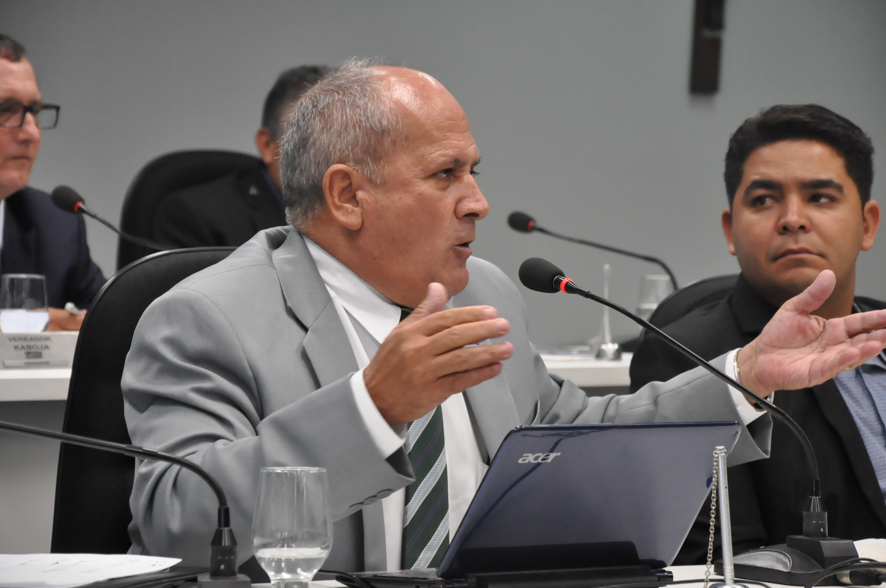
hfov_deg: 14.0
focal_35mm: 147
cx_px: 443
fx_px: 3613
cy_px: 294
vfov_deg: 9.3
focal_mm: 98
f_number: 5.6
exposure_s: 1/100
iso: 2000
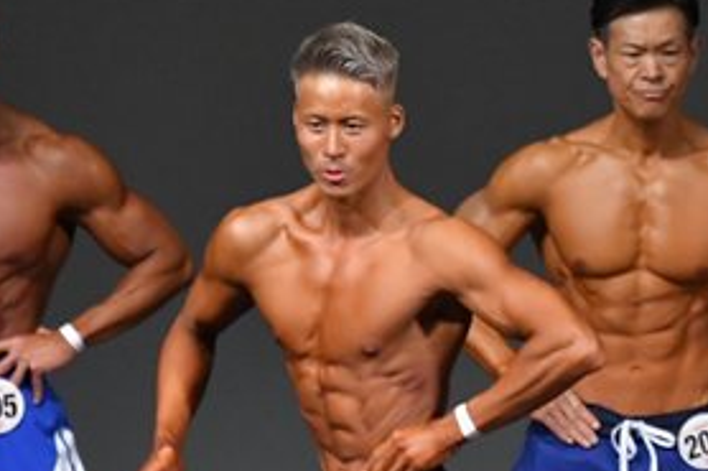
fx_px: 17256
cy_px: 558
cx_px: 921
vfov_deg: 1.6
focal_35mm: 878
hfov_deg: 2.3
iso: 4000
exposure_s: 1/400
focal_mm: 210
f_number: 5.6
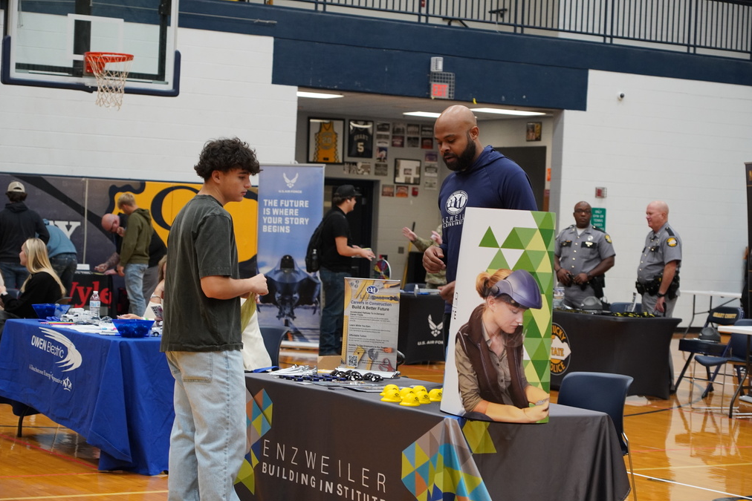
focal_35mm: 84
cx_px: 378
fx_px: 1744
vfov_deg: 16.4
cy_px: 253
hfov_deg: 24.3
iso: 1250
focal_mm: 55
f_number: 4
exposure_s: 1/160
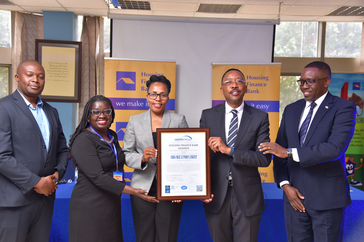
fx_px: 445
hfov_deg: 44.5
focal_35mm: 44
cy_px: 121
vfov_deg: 30.5
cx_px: 182
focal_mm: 44
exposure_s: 1/160
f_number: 4.5
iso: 400
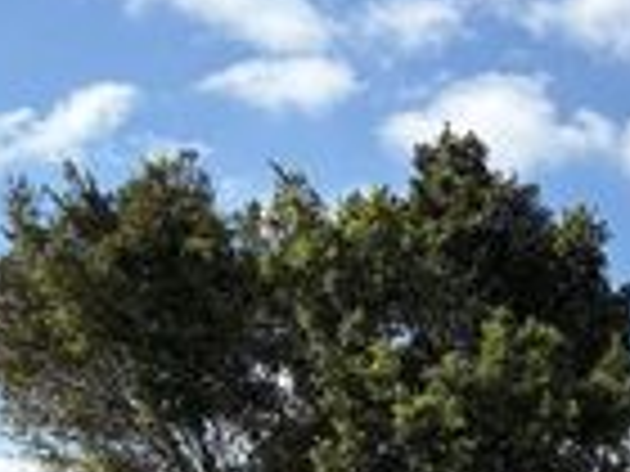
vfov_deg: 14.6
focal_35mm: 93
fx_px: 1693
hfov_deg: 18.8
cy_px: 739
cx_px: 918
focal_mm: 5.96
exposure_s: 1/3125
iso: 50
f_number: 1.6
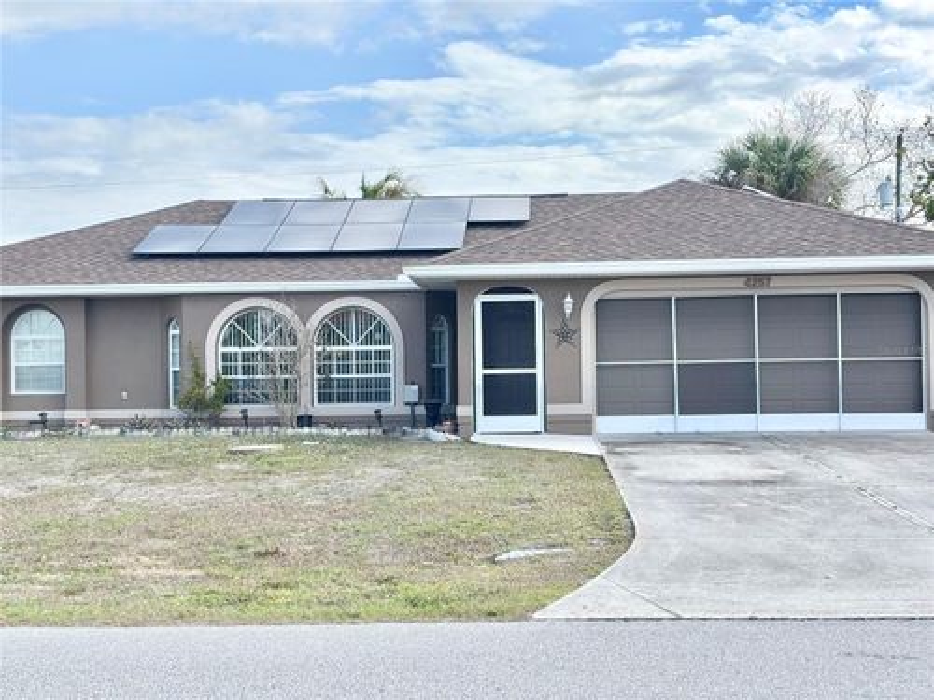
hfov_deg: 36.8
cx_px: 467
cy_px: 350
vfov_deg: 28.0
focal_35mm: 52
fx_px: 1403
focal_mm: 5.96
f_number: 1.6
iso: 40
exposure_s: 1/2242
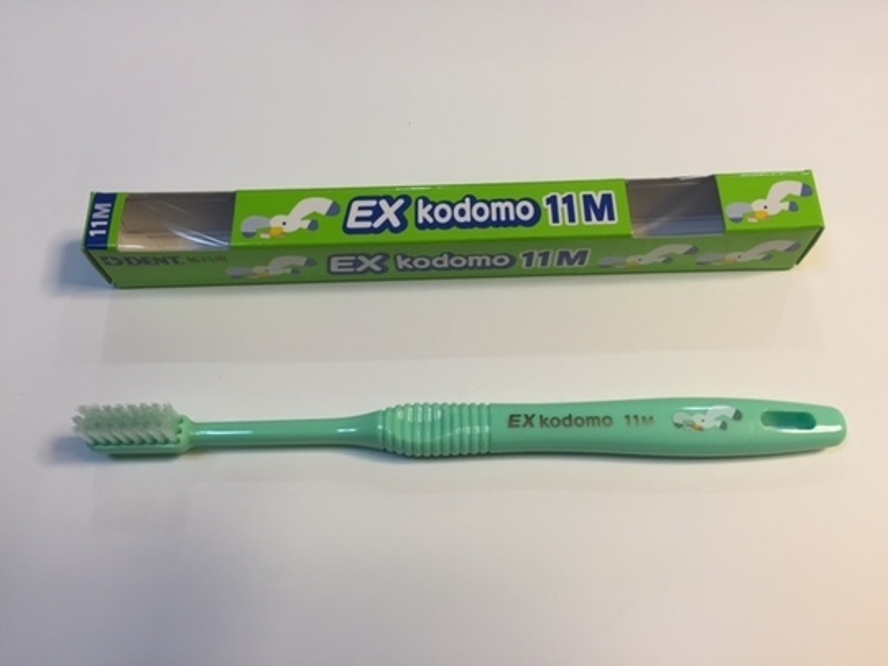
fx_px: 744
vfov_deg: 48.2
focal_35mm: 29
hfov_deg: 61.7
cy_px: 333
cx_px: 444
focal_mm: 4.15
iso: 40
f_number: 2.2
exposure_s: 1/40
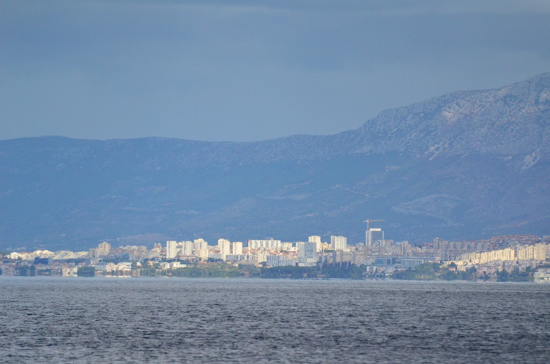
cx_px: 275
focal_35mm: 450
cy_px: 182
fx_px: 6860
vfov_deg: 3.0
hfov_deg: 4.6
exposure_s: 1/8000
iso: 1600
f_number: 5.6
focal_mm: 300
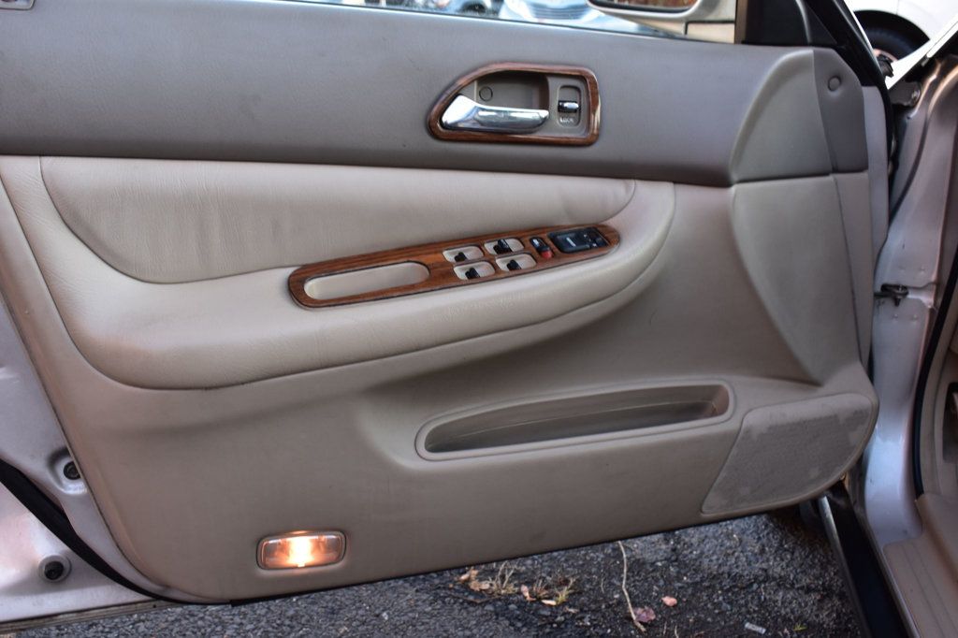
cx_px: 479
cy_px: 319
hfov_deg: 55.1
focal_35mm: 34
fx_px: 918
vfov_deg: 38.3
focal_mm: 23
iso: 400
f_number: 7.1
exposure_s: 1/30
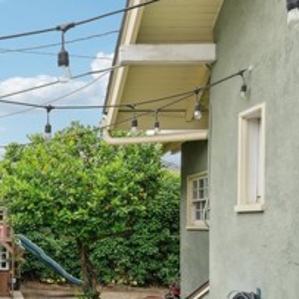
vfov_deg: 33.1
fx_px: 498
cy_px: 200
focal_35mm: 51
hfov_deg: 31.0
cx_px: 1
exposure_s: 1/40
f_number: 7.1
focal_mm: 19
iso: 100
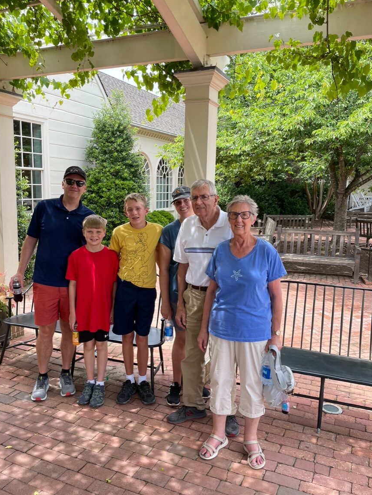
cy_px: 247
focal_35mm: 29
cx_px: 181
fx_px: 416
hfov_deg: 48.2
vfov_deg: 61.7
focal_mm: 4.2
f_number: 1.6
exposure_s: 1/636
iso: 32
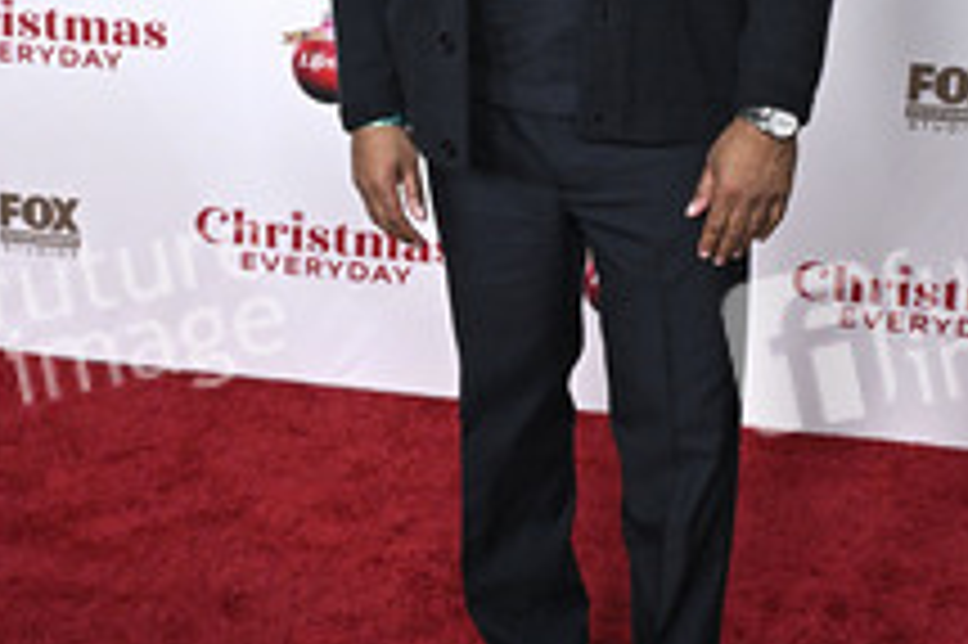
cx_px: 545
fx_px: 1746
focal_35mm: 65
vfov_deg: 20.6
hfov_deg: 30.9
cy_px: 104
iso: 2500
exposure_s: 1/320
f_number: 5.6
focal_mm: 35
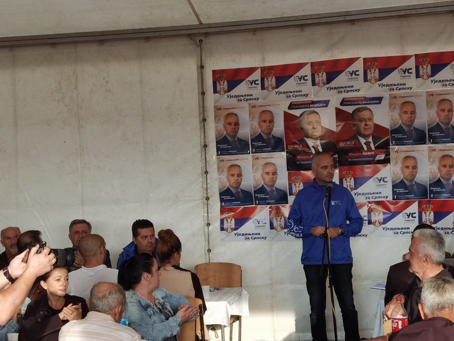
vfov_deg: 19.4
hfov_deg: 25.7
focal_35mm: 76
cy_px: 170
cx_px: 227
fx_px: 997
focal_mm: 6.71
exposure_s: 1/243
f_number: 1.9
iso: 50
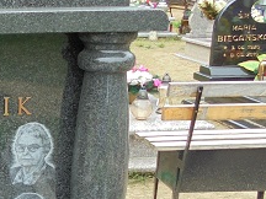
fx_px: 592
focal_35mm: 77
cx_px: -119
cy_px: 138
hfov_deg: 21.7
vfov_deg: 19.1
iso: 100
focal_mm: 4.6
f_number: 3.5
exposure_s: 1/160
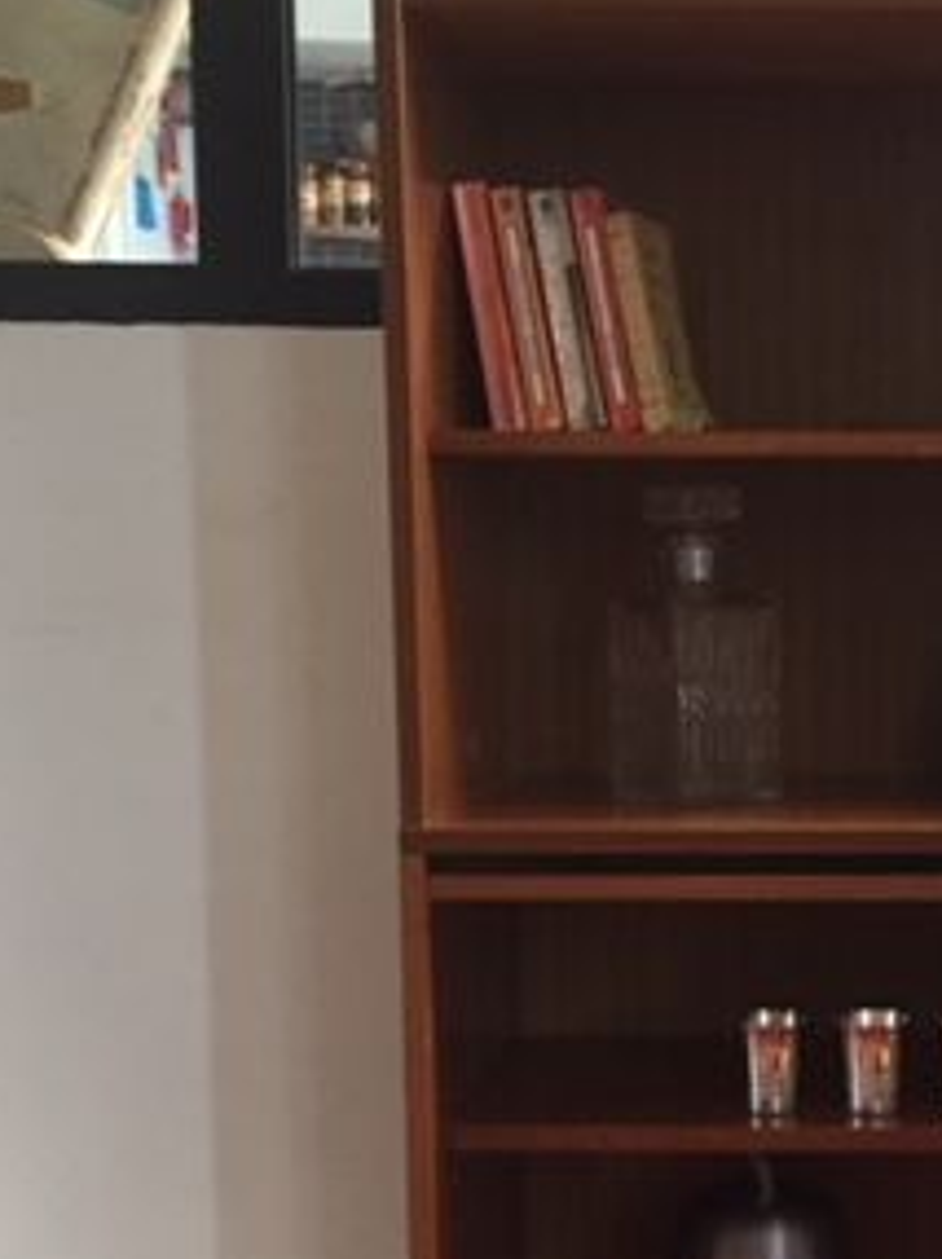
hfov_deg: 21.7
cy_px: 832
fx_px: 2362
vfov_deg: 29.7
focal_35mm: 65
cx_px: 960
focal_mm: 4.15
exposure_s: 1/33
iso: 200
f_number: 2.2
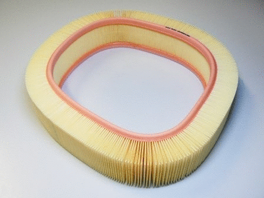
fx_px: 275
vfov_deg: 39.7
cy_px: 99
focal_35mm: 36
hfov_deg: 51.4
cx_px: 132
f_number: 2.8
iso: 80
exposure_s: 1/60
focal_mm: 6
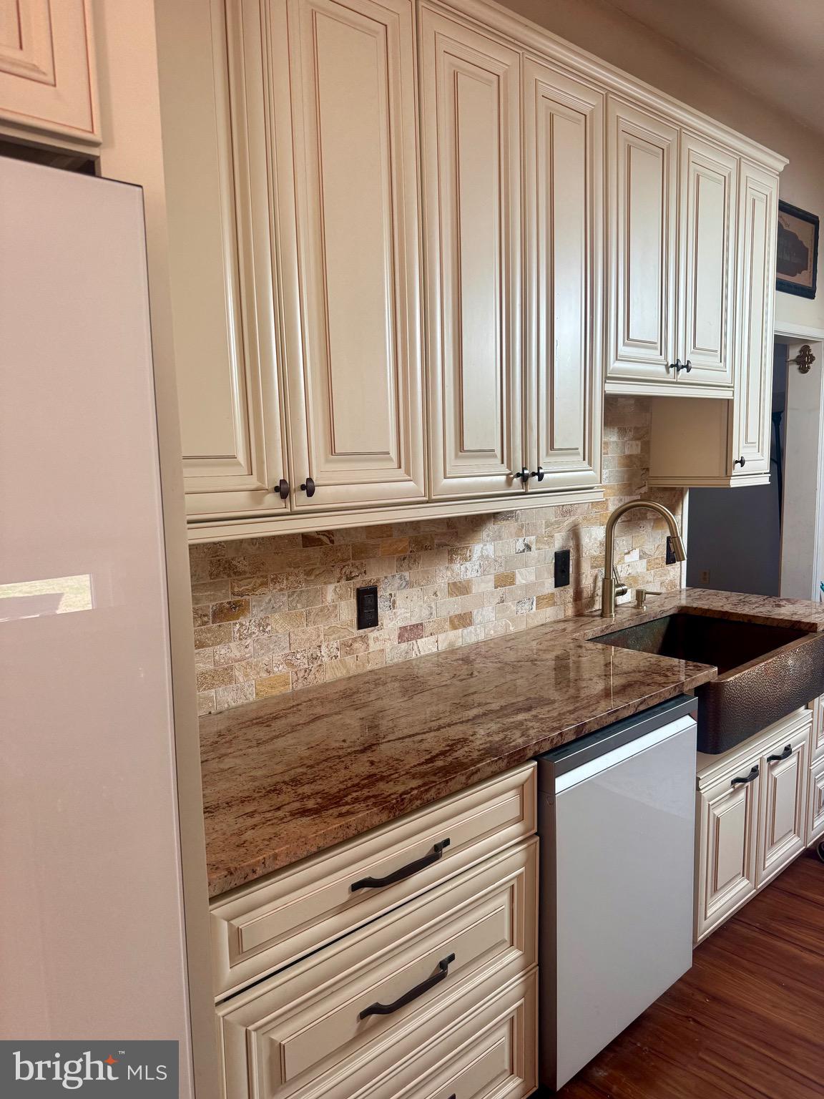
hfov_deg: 56.8
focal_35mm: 24
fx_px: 762
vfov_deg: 71.6
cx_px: 412
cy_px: 550
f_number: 1.78
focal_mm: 6.76
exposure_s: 1/120
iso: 160
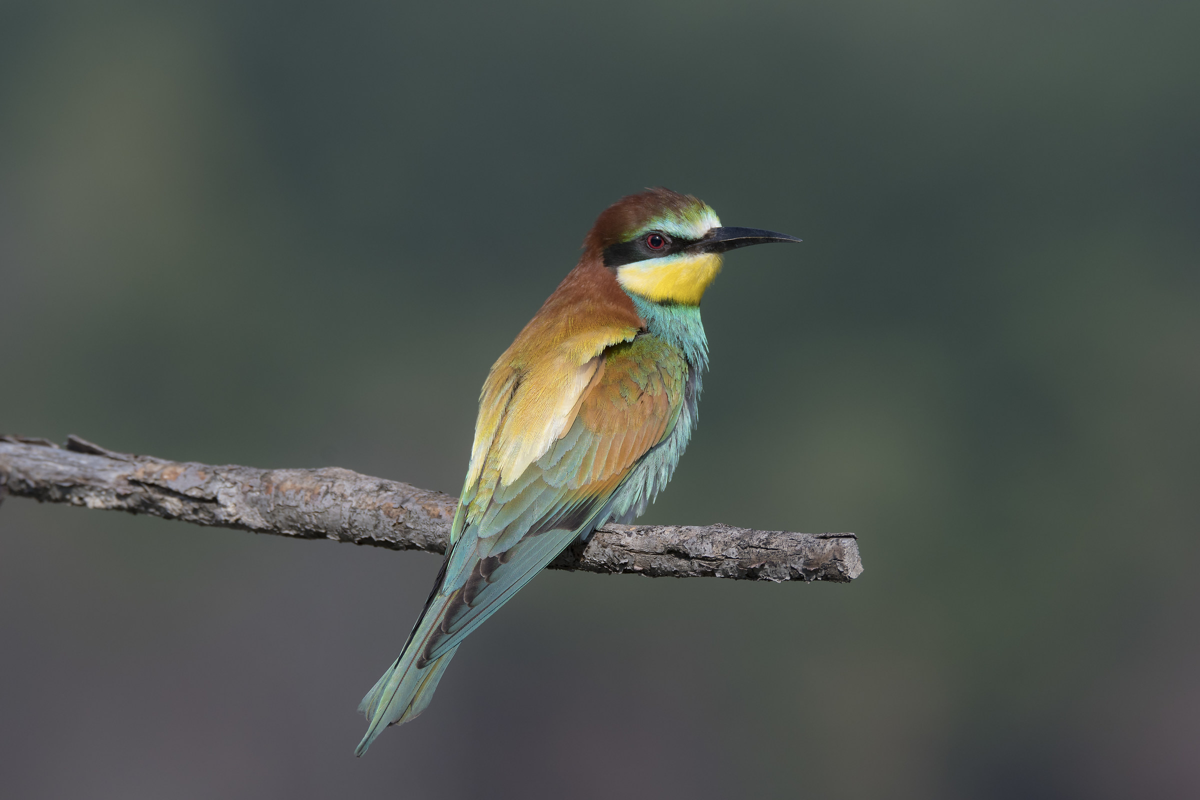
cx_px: 600
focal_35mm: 600
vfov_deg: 2.3
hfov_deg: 3.4
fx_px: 19998
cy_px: 400
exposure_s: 1/800
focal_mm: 400
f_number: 8
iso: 280
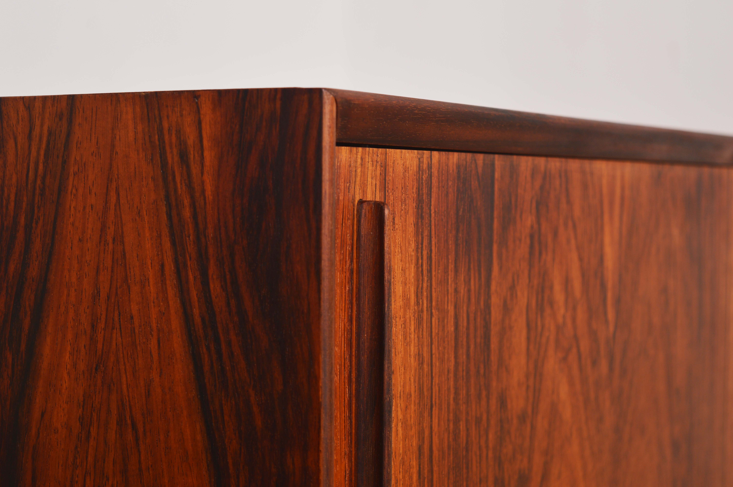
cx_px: 366
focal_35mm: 82
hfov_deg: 24.6
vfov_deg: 16.5
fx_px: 1678
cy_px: 244
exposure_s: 1/80
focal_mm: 55
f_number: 5.6
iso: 100
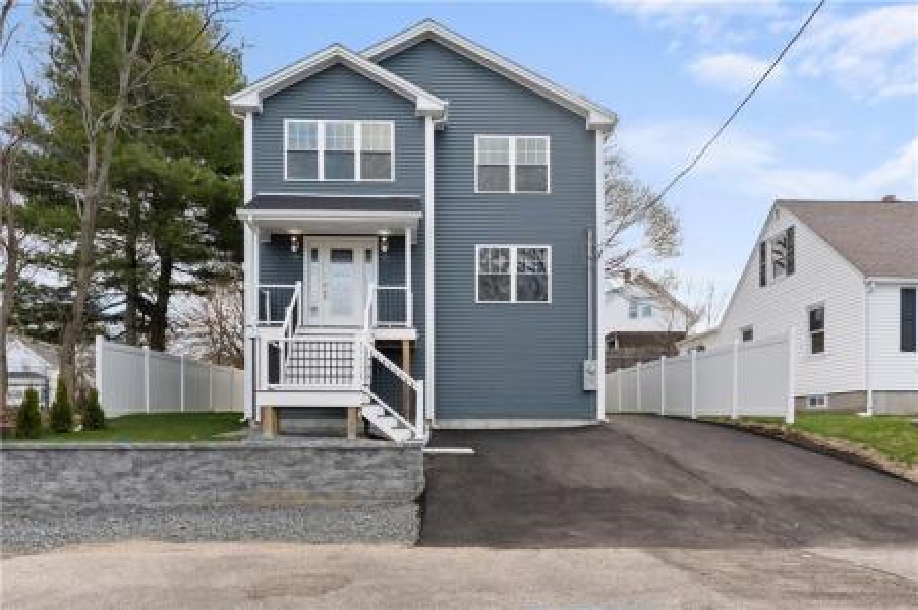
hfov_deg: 76.1
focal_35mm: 23
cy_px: 305
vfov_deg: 55.0
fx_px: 586
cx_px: 459
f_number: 9
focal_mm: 15.4
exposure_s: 1/125
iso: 200
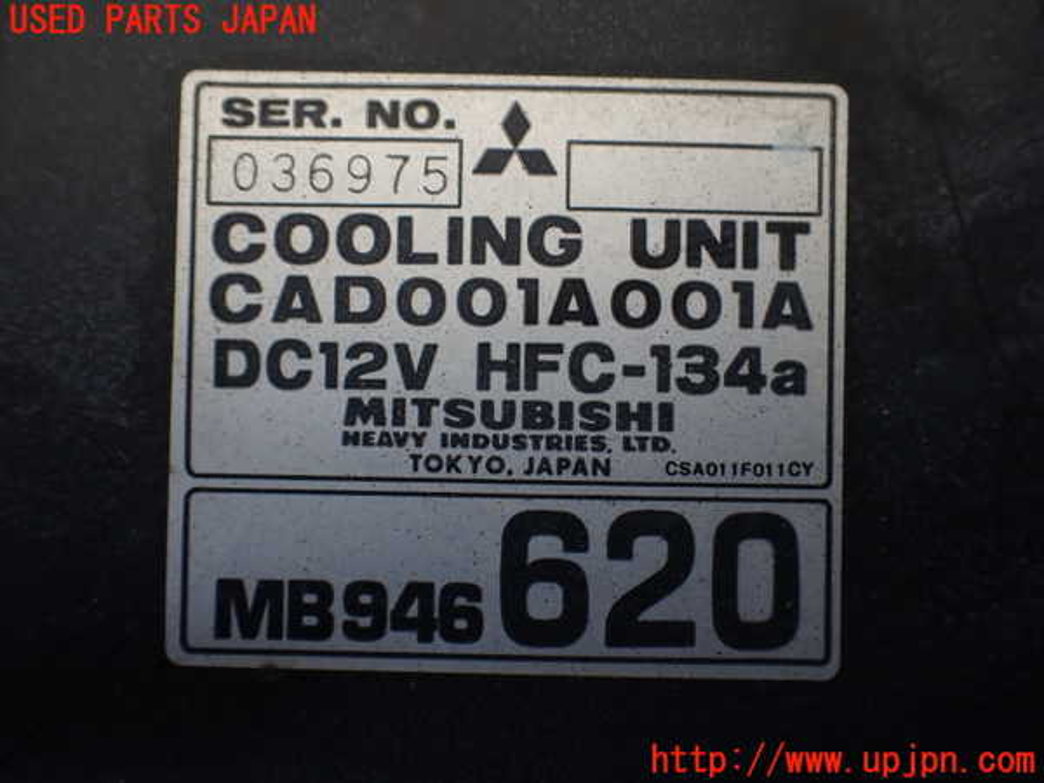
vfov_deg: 46.8
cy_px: 392
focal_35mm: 30
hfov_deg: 60.0
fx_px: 905
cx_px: 522
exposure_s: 1/200
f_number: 2.3
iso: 100
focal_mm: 5.4
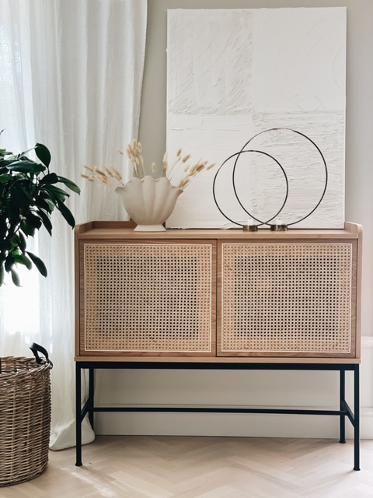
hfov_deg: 28.0
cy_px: 249
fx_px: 747
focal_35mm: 52
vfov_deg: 36.8
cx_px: 186
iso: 80
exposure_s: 1/122
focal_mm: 6
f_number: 2
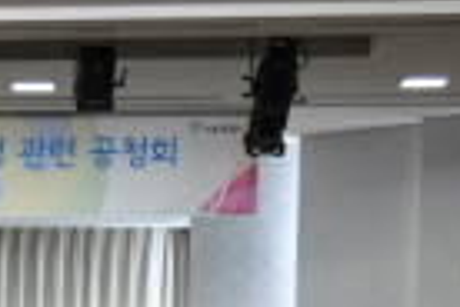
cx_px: -263
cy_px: 547
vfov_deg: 7.7
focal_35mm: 174
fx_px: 2223
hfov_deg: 11.3
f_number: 4.8
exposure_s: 1/30
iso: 800
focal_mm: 32
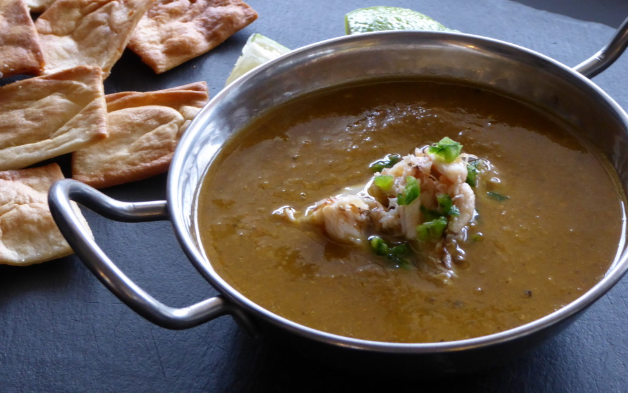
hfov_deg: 19.1
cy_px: 229
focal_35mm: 109
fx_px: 1866
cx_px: 303
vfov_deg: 12.0
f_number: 5
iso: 500
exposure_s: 1/5
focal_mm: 17.5
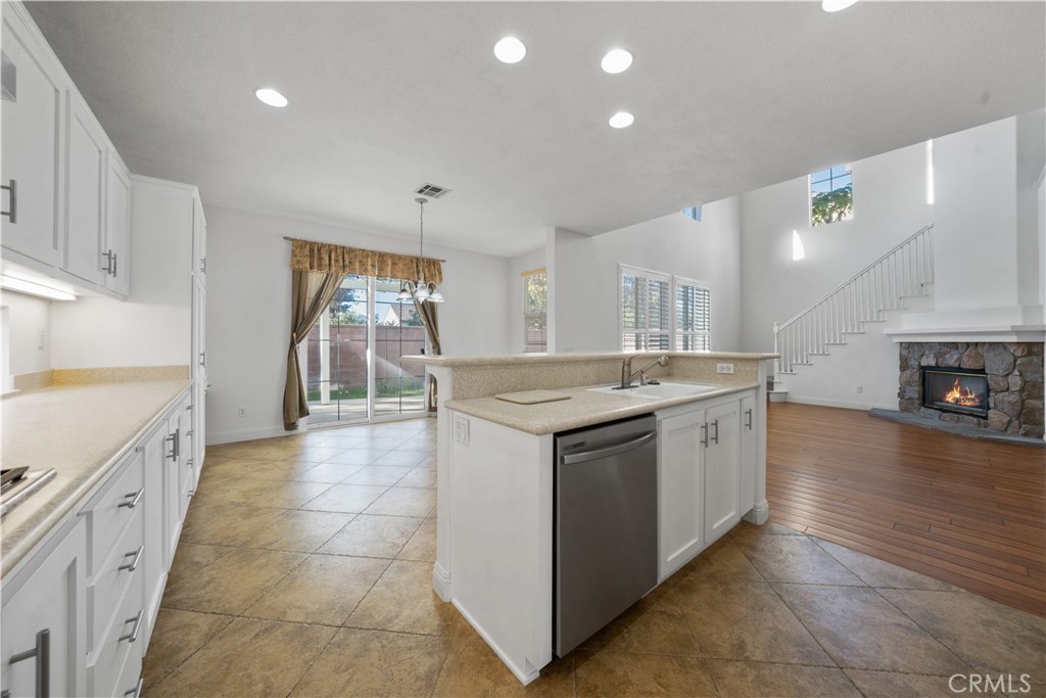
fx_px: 349
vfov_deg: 90.0
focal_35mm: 12
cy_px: 349
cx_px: 523
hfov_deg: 112.6
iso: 400
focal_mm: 12
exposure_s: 1/6
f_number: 10
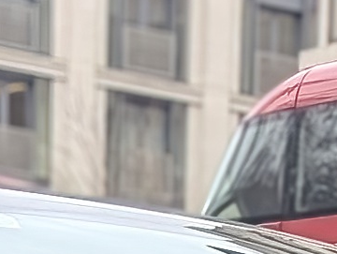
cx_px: 331
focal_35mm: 136
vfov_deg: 9.5
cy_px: 654
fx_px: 1326
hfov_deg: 14.3
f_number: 1.85
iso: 52
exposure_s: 1/272
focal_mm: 6.81
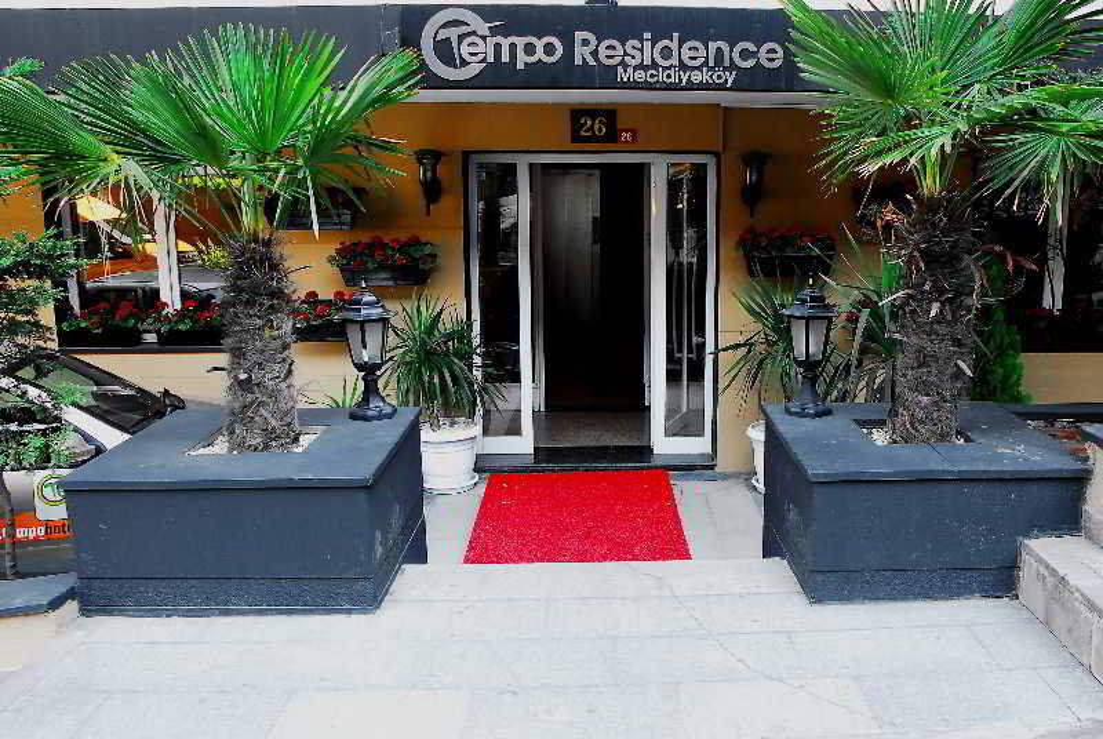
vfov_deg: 48.1
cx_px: 552
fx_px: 828
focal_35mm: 27
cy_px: 370
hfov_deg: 67.3
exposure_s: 1/60
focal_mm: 18
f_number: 5.6
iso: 400
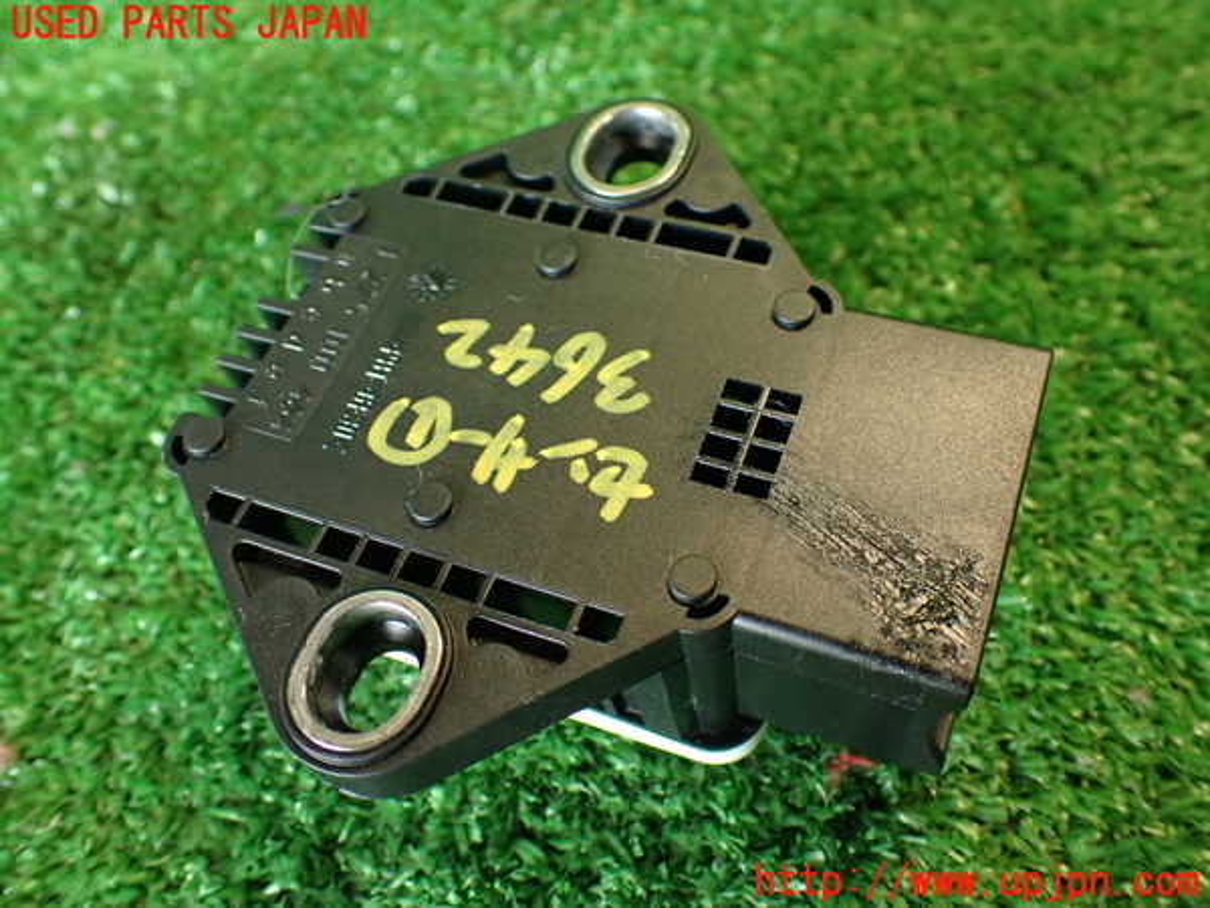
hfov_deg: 56.8
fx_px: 1119
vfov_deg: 44.2
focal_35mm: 32
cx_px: 605
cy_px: 454
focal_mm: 5.79
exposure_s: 1/30
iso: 320
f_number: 2.4
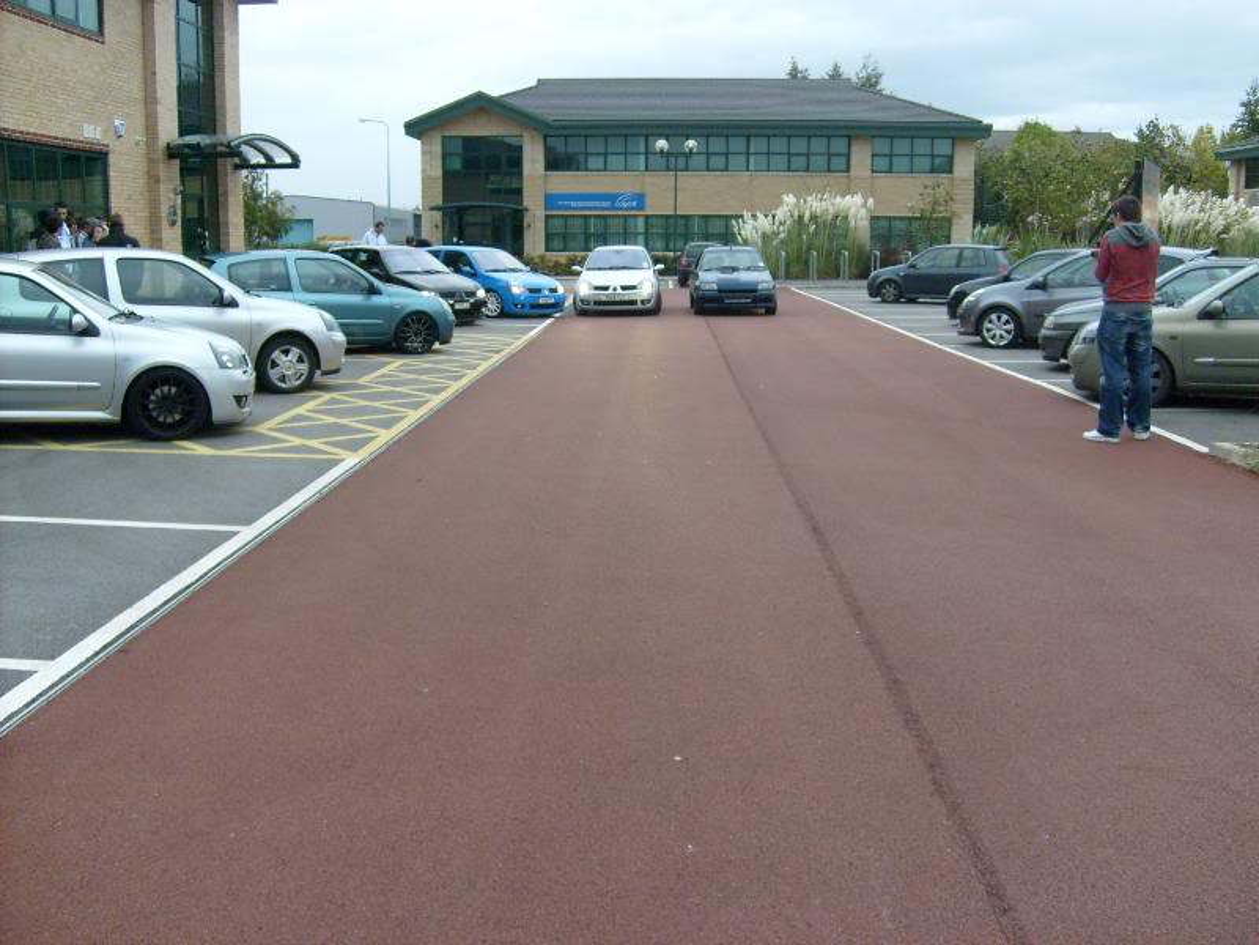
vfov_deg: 40.7
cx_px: 630
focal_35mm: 35
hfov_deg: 52.6
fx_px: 1273
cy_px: 472
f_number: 2.8
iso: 100
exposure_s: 1/60
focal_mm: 5.8
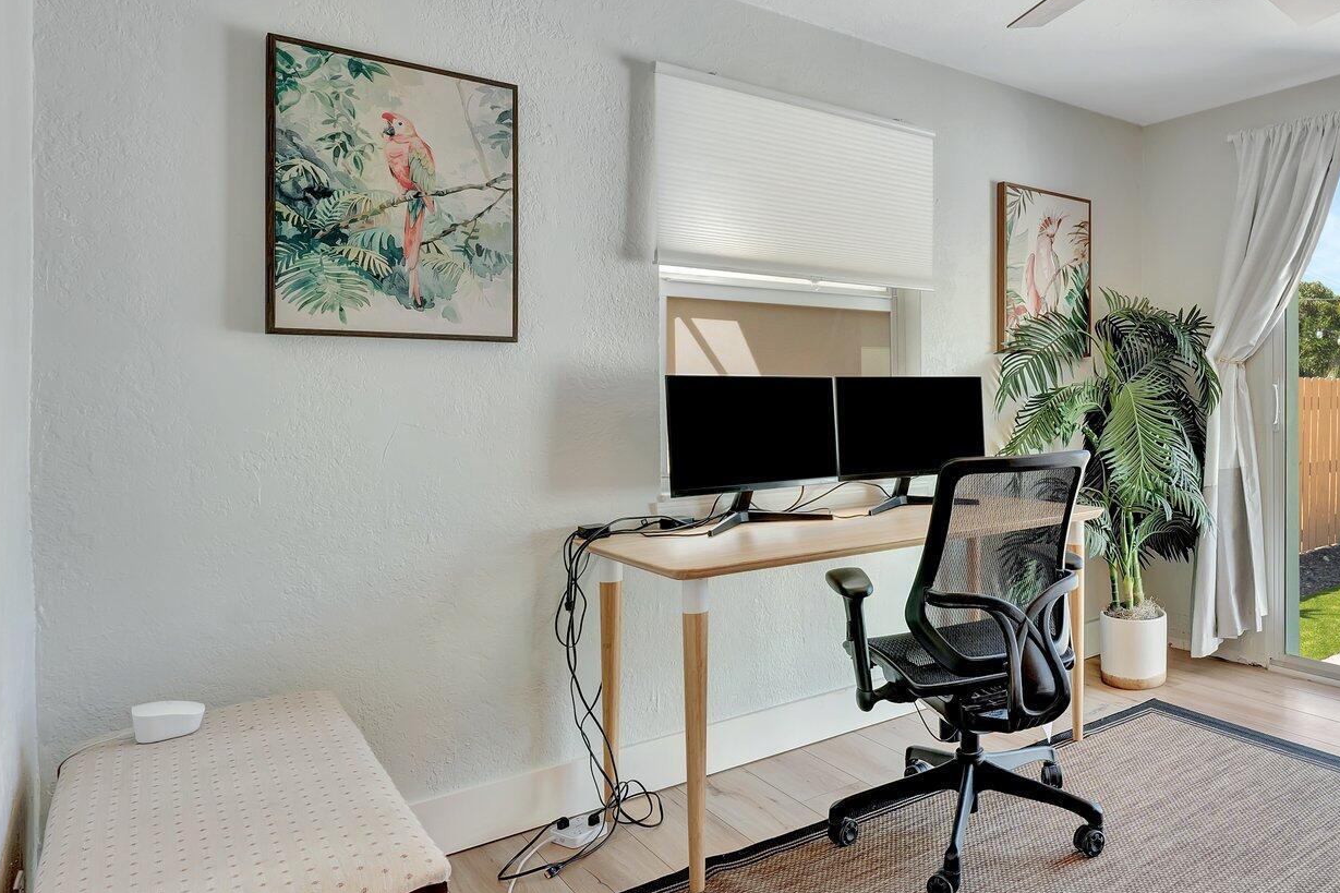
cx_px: 1037
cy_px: 383
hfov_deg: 65.8
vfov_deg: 50.8
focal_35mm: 25
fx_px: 937
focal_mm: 15.1
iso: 400
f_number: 8
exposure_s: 1/13
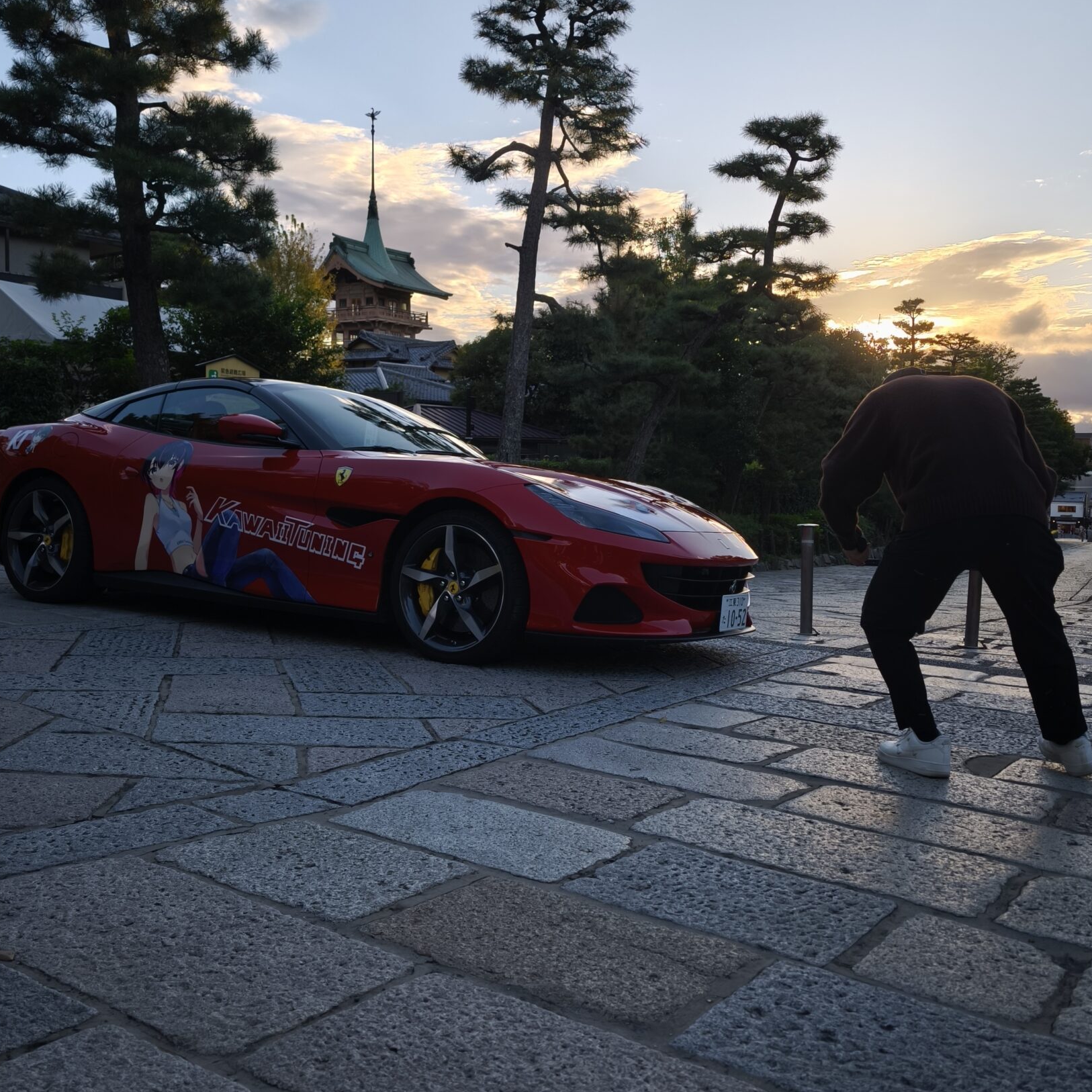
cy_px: 535
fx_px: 1142
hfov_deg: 51.1
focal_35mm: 32
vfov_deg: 51.1
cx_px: 559
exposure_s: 1/219
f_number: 1.6
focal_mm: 6.57
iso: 50
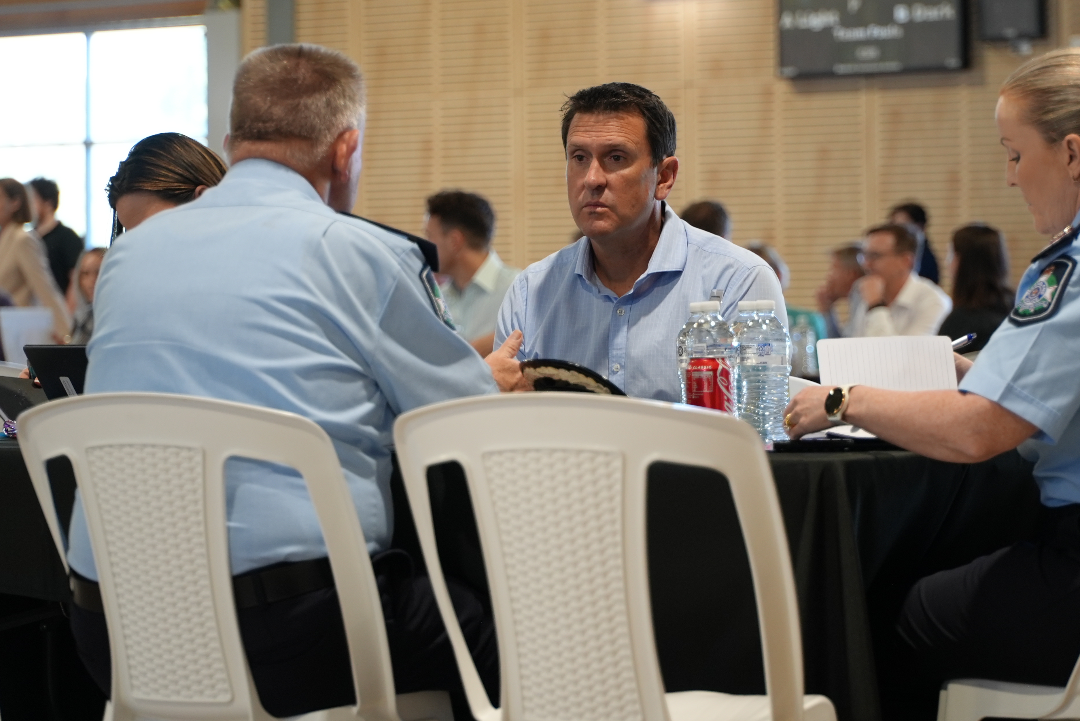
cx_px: 570
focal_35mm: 121
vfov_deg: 11.3
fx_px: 3632
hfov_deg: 16.9
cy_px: 316
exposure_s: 1/160
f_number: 4
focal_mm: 107
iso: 1600
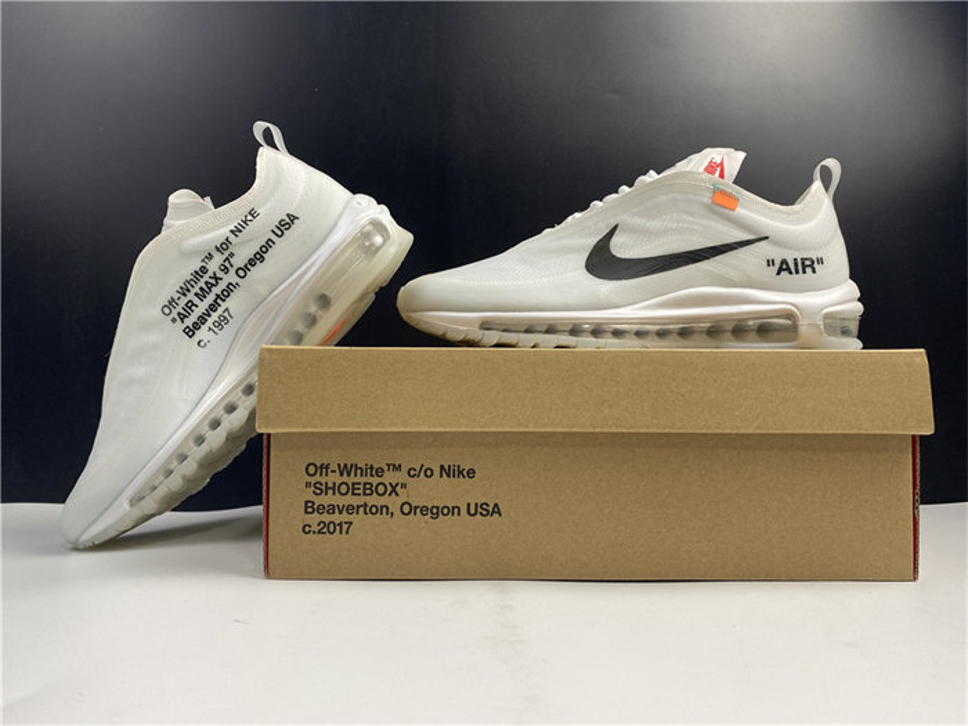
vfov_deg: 53.1
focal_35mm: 26
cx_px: 484
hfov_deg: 67.3
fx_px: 727
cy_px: 363
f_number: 1.8
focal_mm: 4.25
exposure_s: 1/100
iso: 64
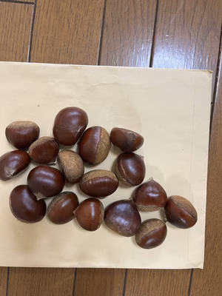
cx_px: 111
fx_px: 222
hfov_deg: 53.1
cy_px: 148
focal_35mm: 26
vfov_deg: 67.3
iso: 160
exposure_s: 1/60
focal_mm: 5.1
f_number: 1.6
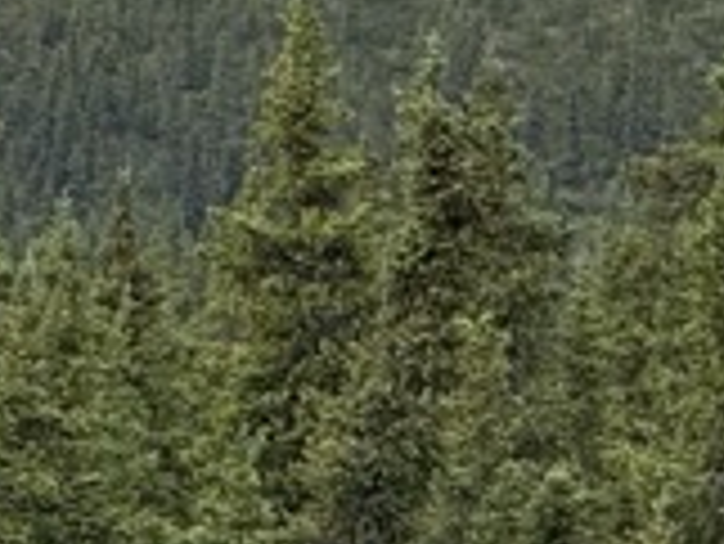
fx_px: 15949
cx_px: 724
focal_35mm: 762
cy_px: -378
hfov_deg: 2.6
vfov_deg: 2.0
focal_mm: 15.66
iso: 50
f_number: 2.8
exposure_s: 1/1114
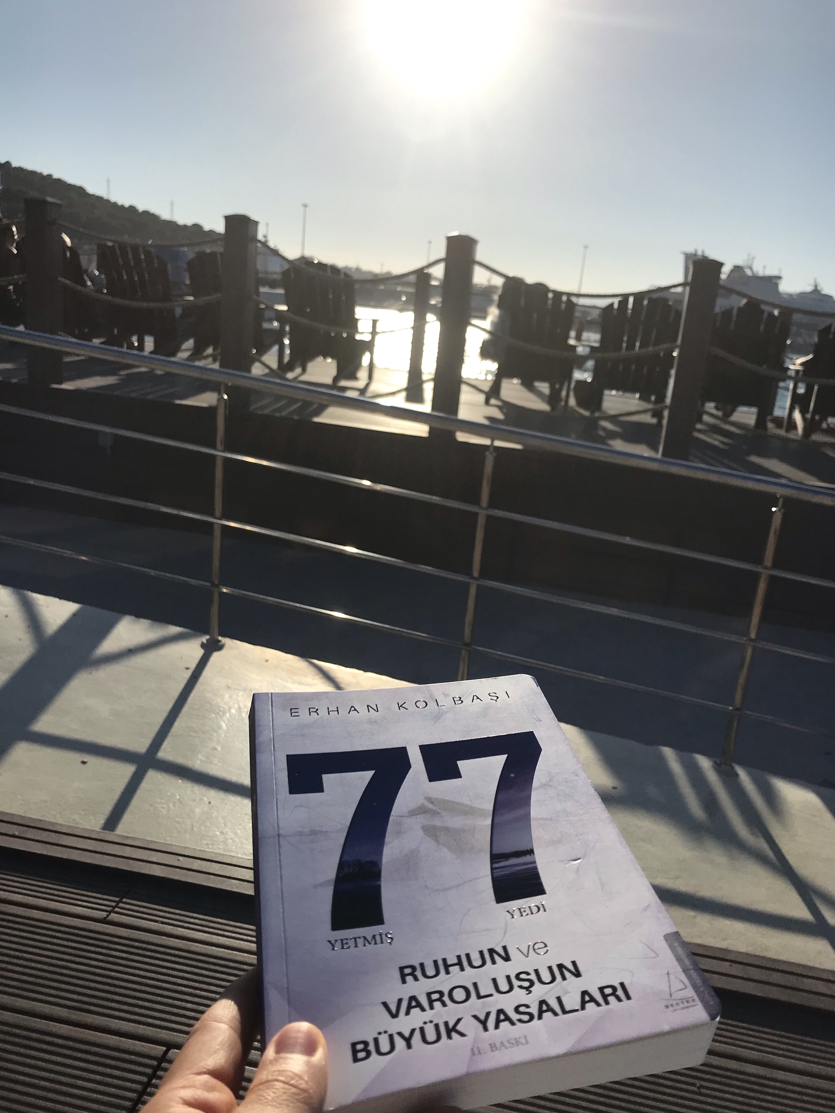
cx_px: 418
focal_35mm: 29
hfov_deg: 48.2
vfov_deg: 61.6
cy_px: 575
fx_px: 933
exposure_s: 1/8000
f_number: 1.8
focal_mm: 3.99
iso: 25
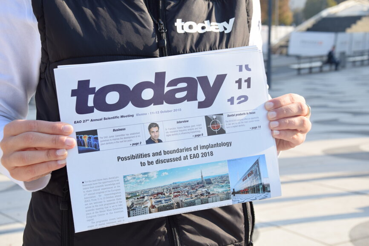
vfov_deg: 20.2
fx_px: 692
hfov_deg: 29.9
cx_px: 184
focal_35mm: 68
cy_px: 123
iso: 200
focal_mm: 45
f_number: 9
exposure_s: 1/200
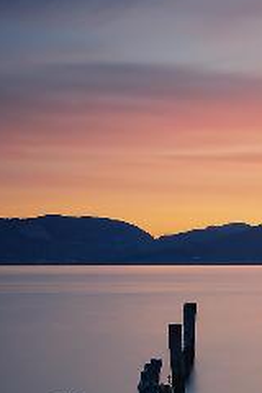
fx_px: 775
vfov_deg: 28.4
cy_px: 223
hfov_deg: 18.8
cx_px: 242
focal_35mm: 71
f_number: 11
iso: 100
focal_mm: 31
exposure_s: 118
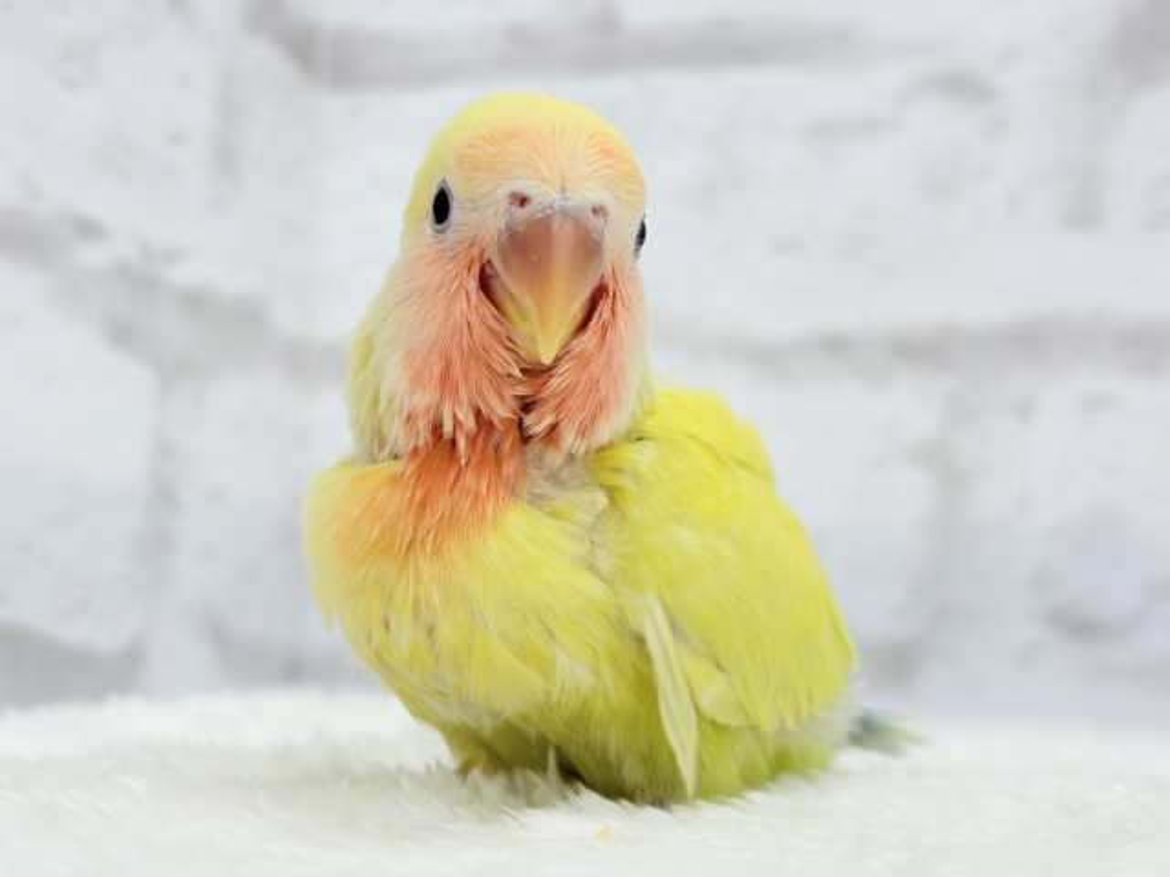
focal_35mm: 52
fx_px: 1758
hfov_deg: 36.8
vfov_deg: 28.0
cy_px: 438
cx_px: 585
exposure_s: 1/50
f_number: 1.6
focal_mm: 5.96
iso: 32
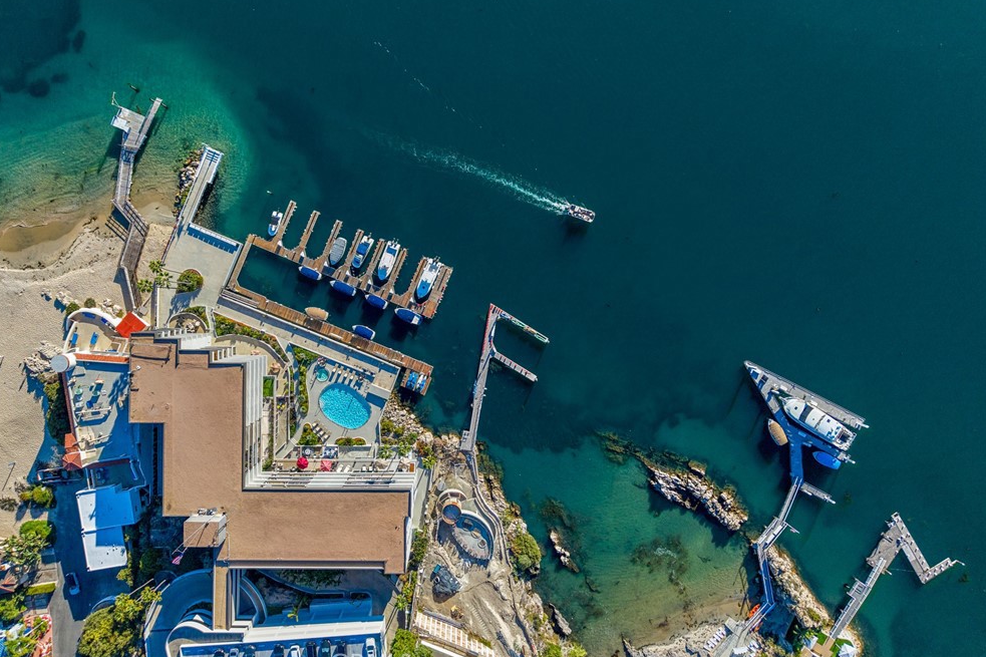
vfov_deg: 49.4
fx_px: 712
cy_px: 292
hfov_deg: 69.4
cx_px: 474
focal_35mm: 26
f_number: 1.8
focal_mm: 8.67
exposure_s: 1/320
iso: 100
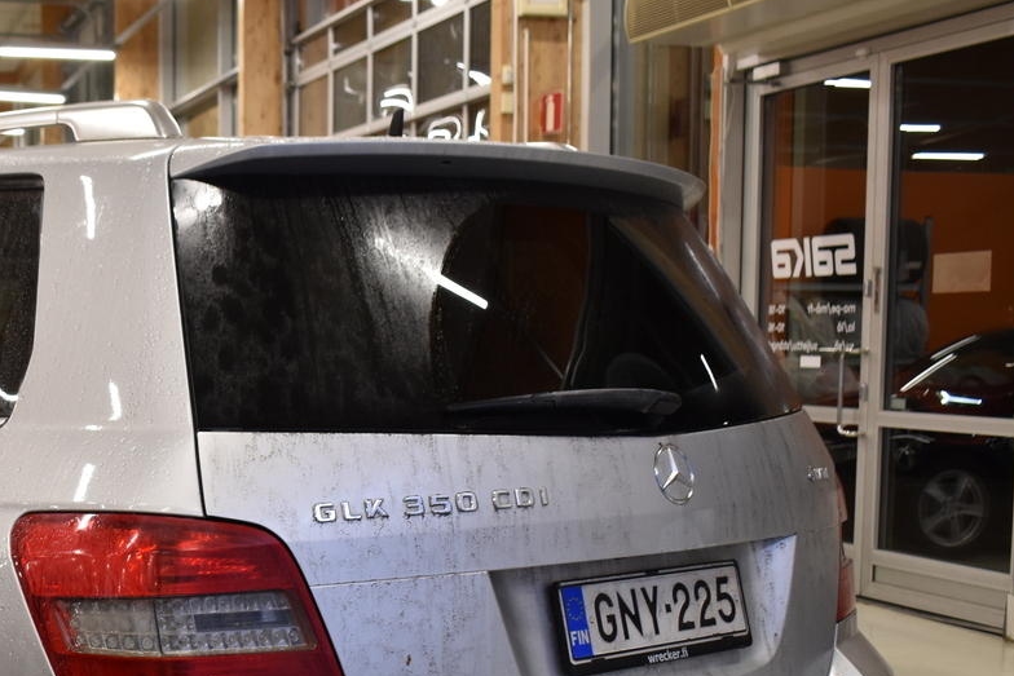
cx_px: 115
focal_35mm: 62
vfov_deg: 21.5
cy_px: 595
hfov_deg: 31.0
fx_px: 1747
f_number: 4
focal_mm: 20
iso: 450
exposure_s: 1/60
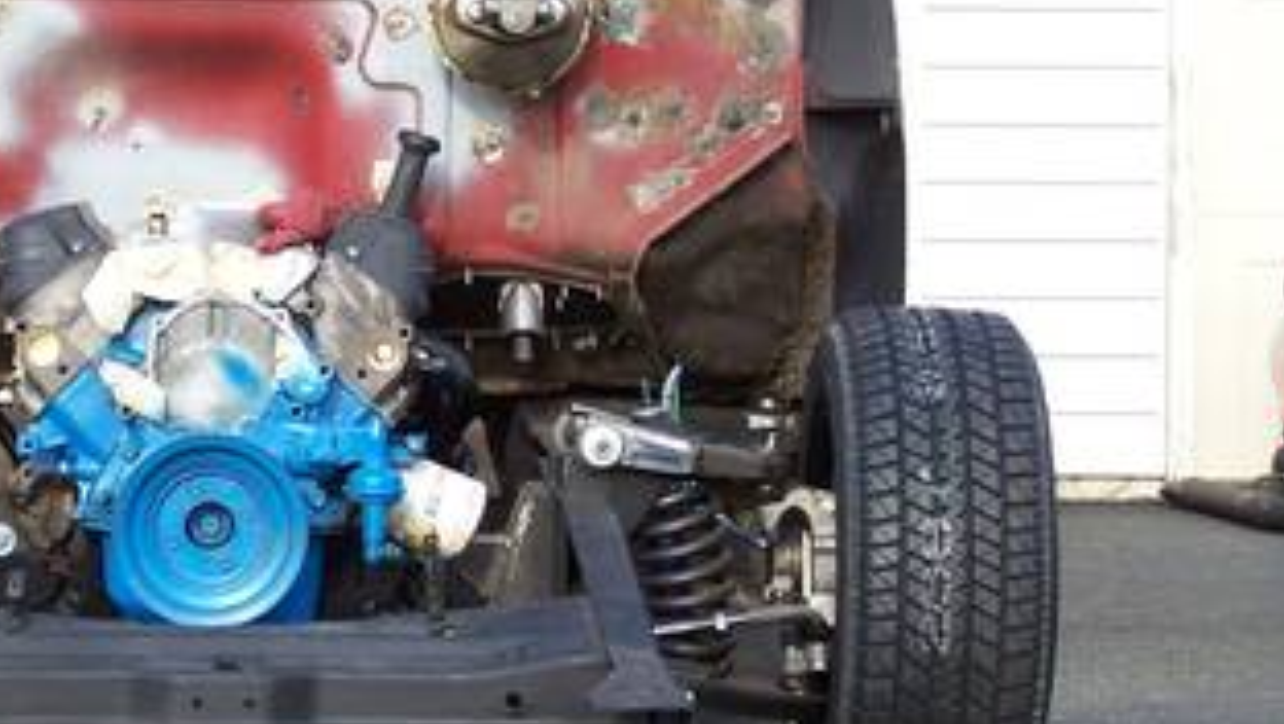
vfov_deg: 9.1
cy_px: 387
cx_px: 325
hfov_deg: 15.9
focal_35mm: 134
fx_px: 4565
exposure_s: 1/250
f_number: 3.2
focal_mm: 10.7
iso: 80
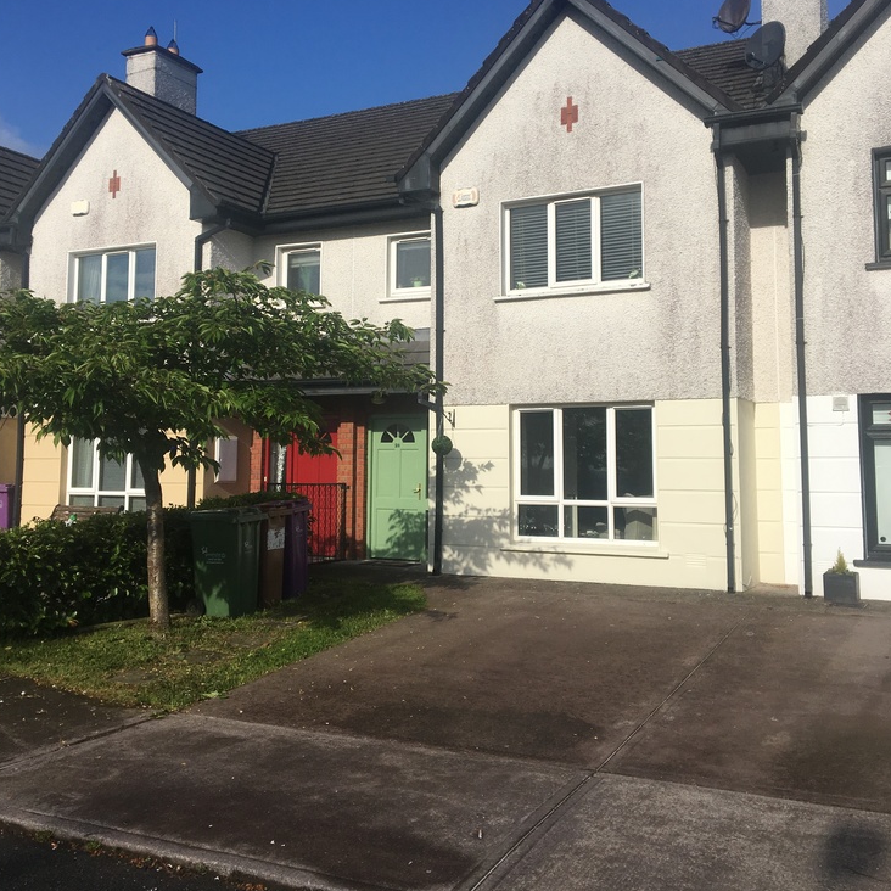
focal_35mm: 35
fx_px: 1019
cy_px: 376
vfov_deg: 47.1
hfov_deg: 47.2
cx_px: 438
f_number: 2.2
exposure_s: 1/3205
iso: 25
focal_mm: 4.15
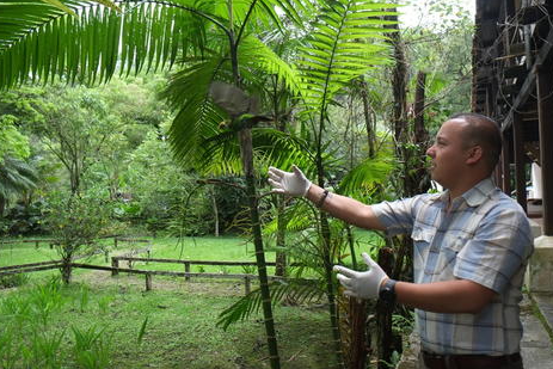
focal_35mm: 28
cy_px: 179
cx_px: 271
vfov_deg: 46.4
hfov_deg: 65.5
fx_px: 430
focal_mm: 18
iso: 320
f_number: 4
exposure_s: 1/250
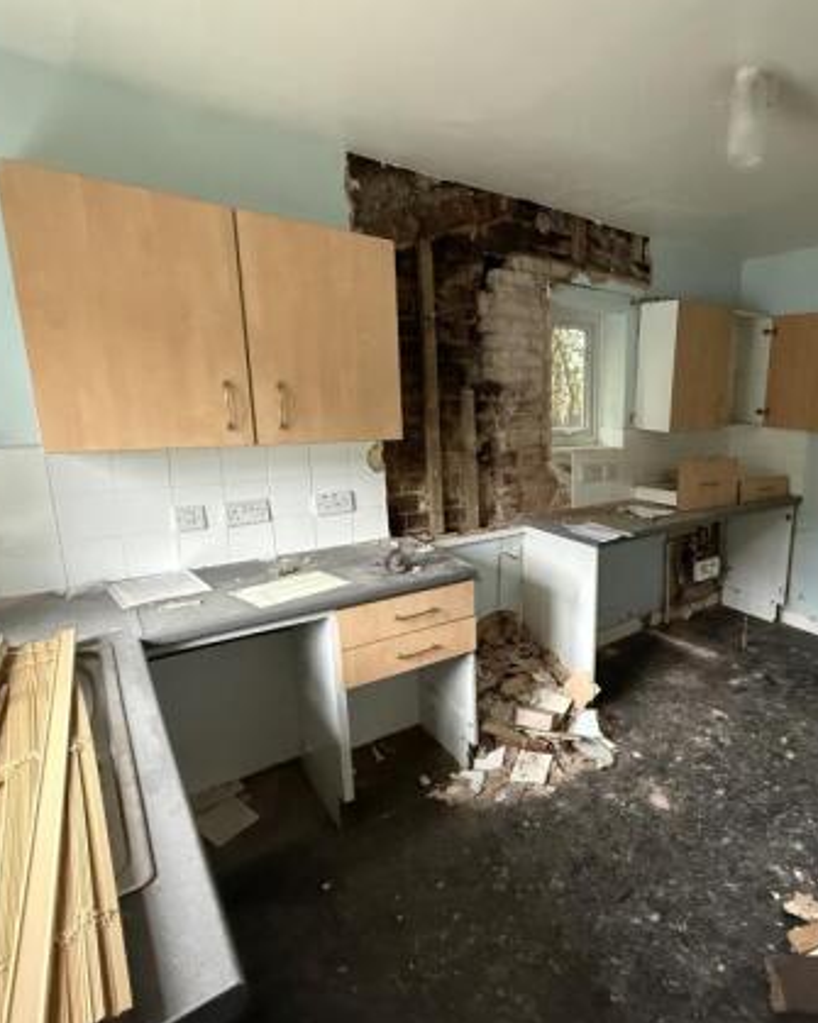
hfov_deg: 67.0
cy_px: 512
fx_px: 575
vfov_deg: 83.3
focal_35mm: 19
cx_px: 599
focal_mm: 2.22
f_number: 2.2
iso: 1000
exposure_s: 1/60
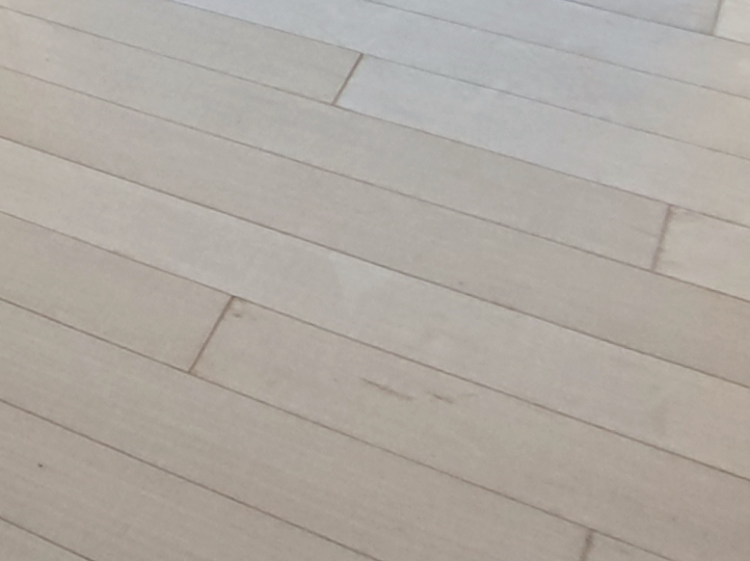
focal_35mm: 80
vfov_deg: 14.8
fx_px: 1732
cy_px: -590
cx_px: -1279
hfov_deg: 13.1
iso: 114
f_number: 2.2
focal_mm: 1.95
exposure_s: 1/50
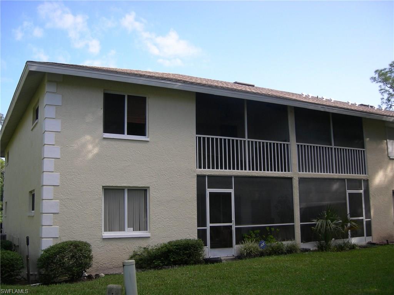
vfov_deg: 39.7
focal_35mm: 36
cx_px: 197
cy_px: 148
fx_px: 410
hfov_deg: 51.4
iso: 64
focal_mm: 7.5
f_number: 2.7
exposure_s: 1/449
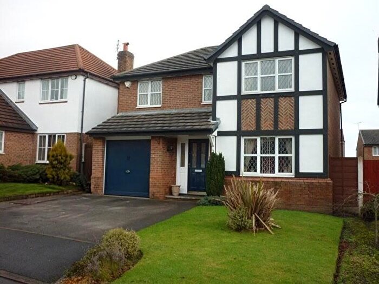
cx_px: 190
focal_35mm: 33
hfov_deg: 55.4
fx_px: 361
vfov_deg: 42.9
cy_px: 142
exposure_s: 1/80
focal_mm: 5.5
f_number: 2.8
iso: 80
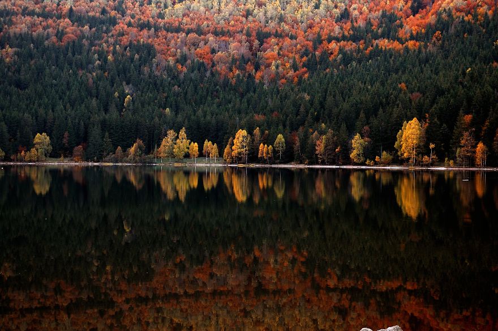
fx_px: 746
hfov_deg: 36.9
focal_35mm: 54
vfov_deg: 25.0
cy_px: 166
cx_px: 249
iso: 400
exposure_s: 1/80
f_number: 5.6
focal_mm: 36
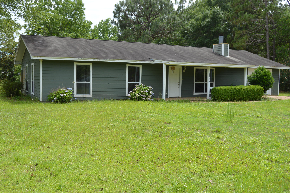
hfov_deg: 53.2
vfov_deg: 36.8
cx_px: 145
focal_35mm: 36
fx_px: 290
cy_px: 96
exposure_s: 1/200
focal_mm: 24
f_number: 7.1
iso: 100
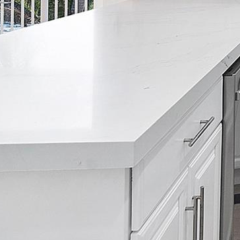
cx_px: 393
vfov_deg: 26.6
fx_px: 439
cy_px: -60
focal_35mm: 56
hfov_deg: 22.6
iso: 160
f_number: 11
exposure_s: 1/15
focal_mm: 10
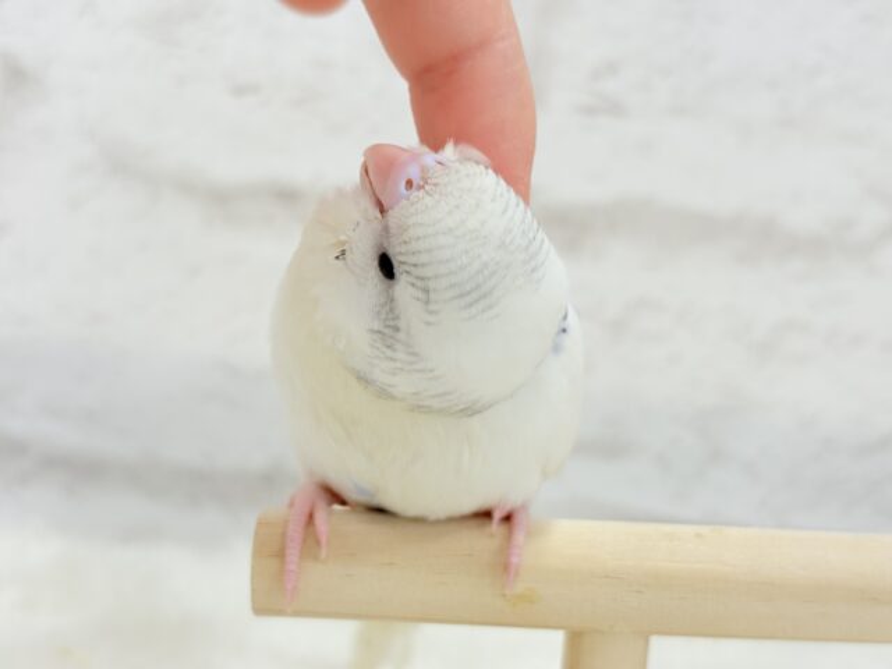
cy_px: 334
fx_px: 1340
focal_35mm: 52
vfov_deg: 28.0
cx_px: 446
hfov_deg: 36.8
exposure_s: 1/50
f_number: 1.6
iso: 40
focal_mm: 5.96
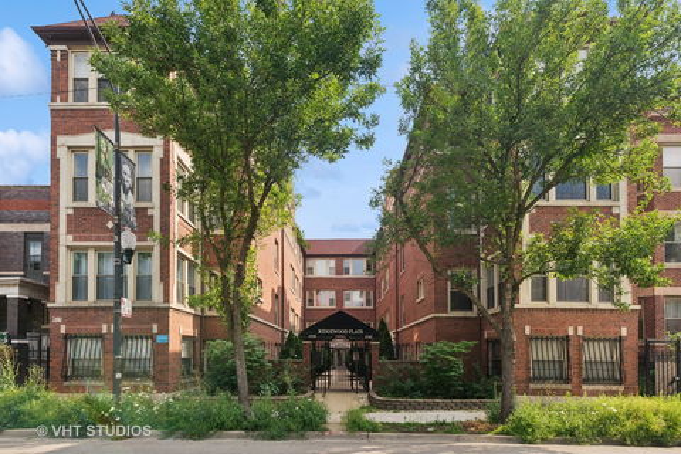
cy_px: 227
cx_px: 340
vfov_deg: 70.4
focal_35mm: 17
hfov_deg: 93.3
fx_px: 322
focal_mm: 17
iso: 200
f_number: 8
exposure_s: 1/200
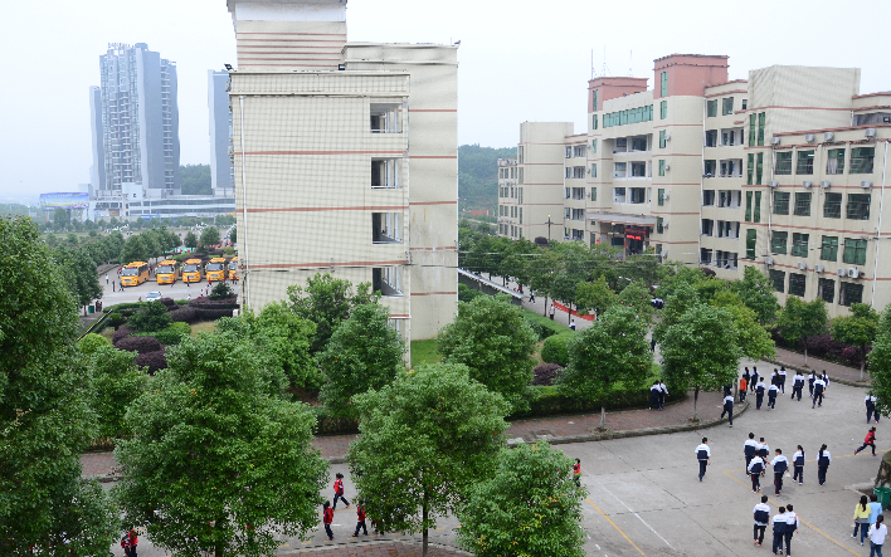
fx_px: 753
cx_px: 412
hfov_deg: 61.1
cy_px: 314
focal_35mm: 31
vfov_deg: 40.6
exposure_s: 1/200
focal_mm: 18
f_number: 8
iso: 640
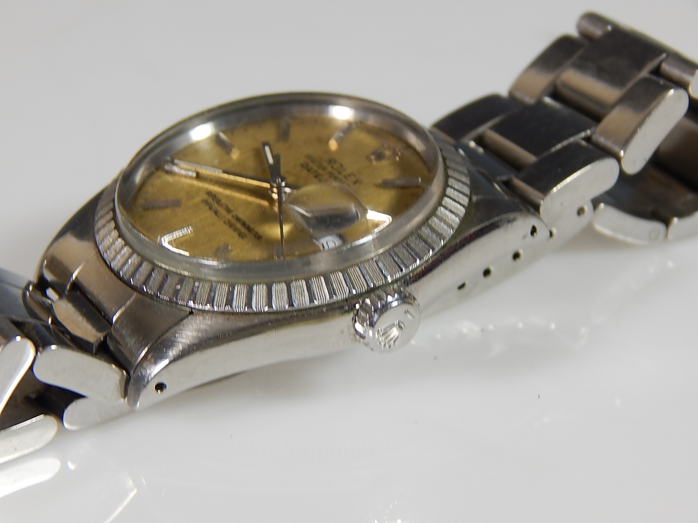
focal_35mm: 114
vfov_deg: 13.0
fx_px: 2299
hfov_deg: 17.3
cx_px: 349
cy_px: 262
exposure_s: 1/30
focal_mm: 20.5
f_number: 4.6
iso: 125
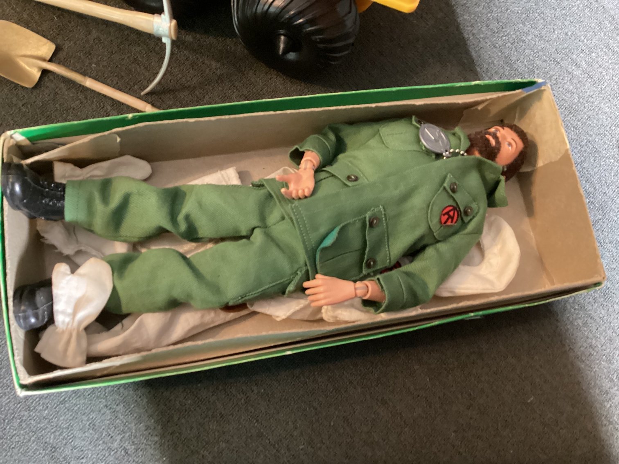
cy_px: 232
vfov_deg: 45.4
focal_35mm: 31
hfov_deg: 58.3
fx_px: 554
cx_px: 310
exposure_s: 1/30
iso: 800
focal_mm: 3.3
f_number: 2.4
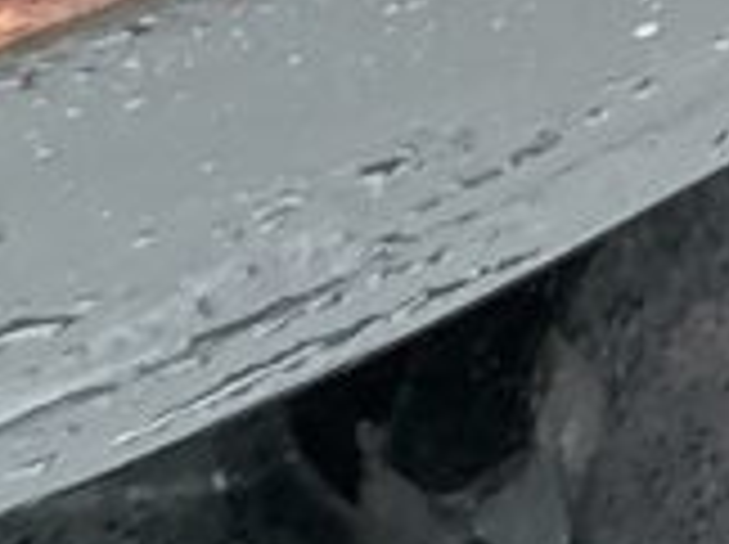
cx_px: 2048
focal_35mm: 177
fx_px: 3722
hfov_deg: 9.3
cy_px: -760
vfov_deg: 7.8
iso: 64
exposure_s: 1/82
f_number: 1.8
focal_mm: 3
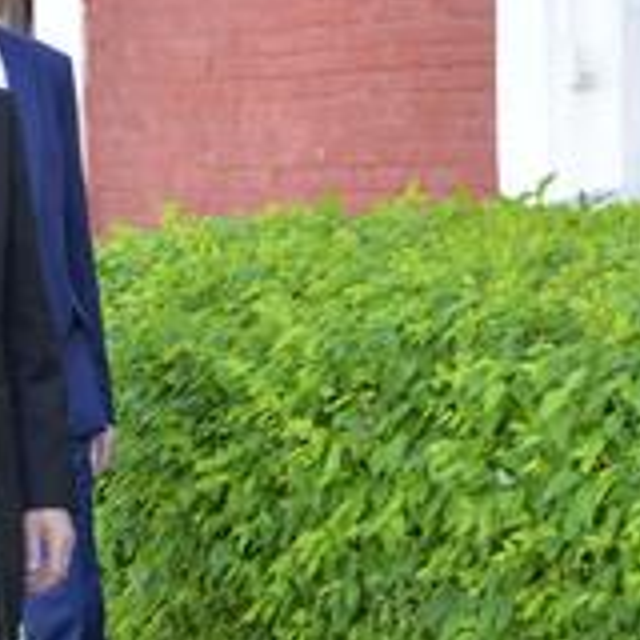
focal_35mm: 281
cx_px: -412
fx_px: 5878
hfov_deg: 6.1
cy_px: 388
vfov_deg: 6.2
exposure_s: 1/125
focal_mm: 66
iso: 160
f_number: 4.5
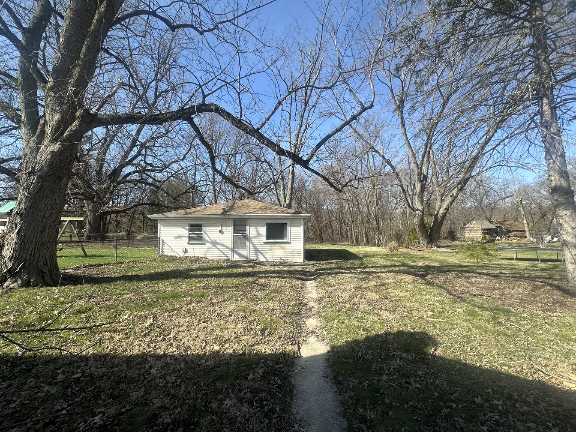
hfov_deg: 98.1
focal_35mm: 15
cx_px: 276
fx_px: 250
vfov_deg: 81.7
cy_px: 219
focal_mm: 2.22
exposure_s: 1/1103
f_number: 2.2
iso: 40
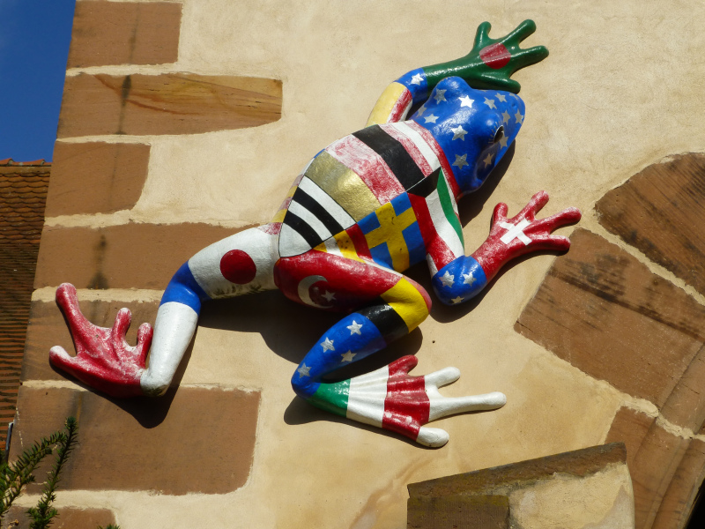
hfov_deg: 26.3
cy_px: 264
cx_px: 352
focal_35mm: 74
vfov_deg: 19.9
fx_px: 1507
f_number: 5
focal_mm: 12.5
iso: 100
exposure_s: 1/1300
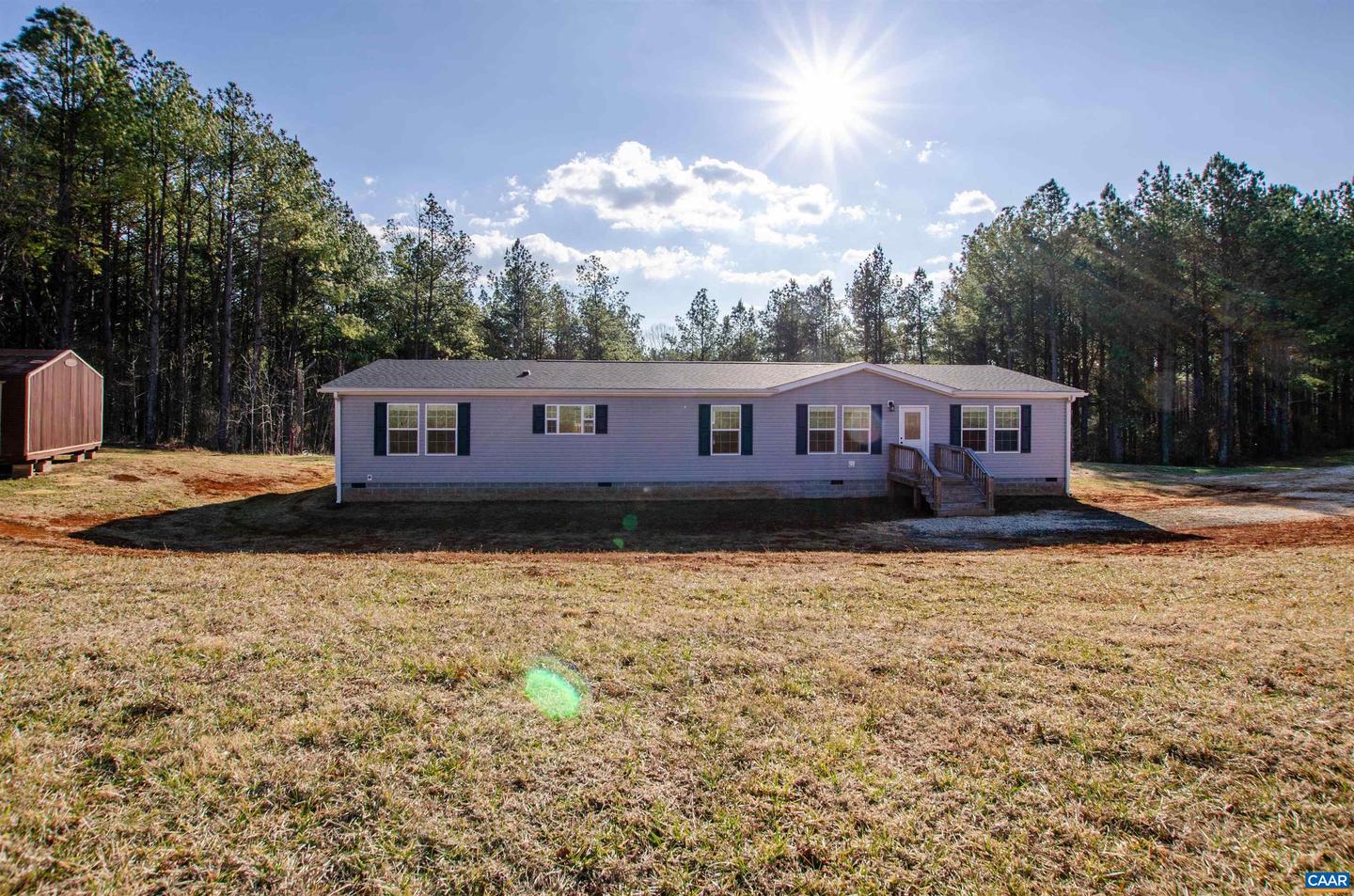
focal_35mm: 15
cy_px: 448
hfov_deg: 100.5
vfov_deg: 77.0
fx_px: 563
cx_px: 677
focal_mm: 10
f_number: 9
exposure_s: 1/250
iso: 100
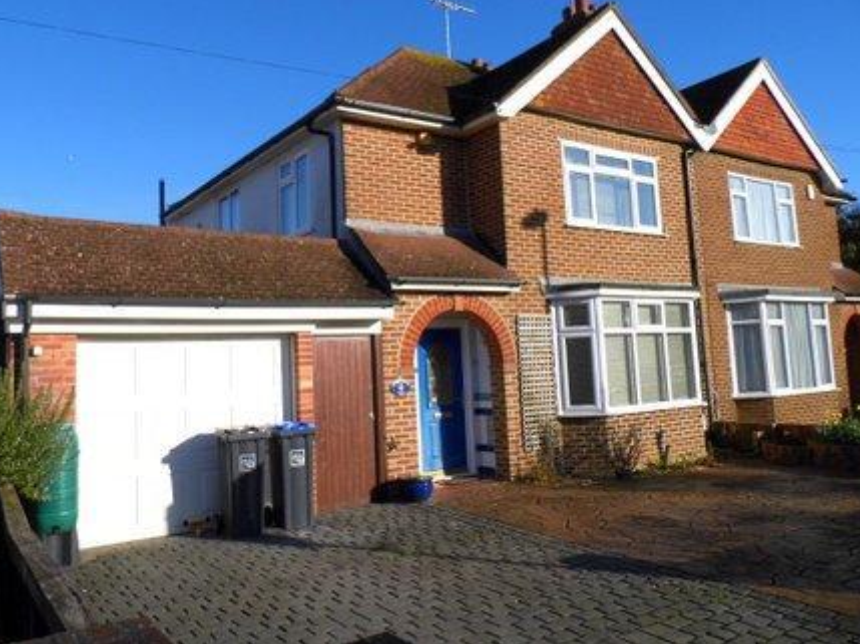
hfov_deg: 63.3
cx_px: 385
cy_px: 291
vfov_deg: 49.6
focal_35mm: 28
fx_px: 695
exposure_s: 1/200
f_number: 8.9
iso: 100
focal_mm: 4.5
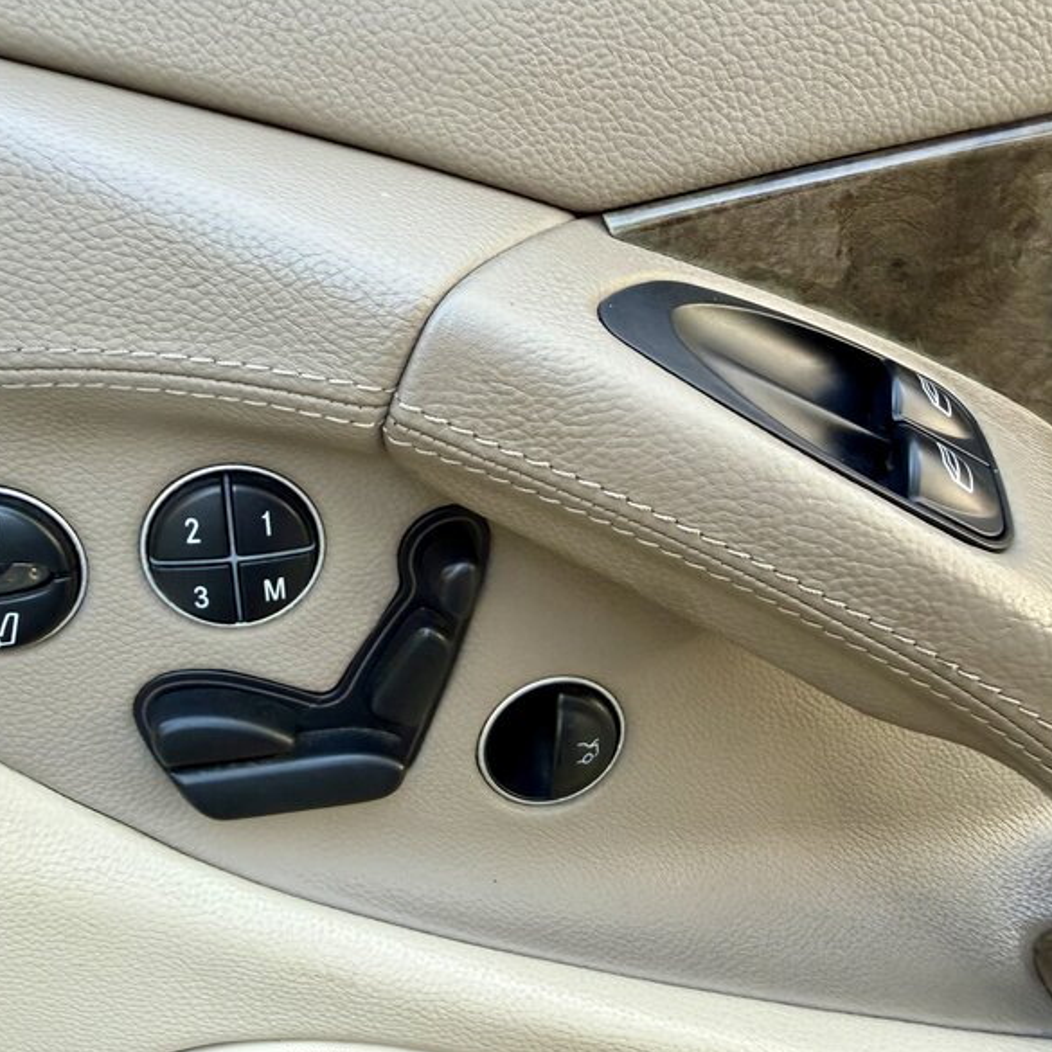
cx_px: 496
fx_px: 997
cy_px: 518
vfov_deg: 55.6
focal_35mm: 29
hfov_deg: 55.6
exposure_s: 1/121
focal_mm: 2.22
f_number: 2.2
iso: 200
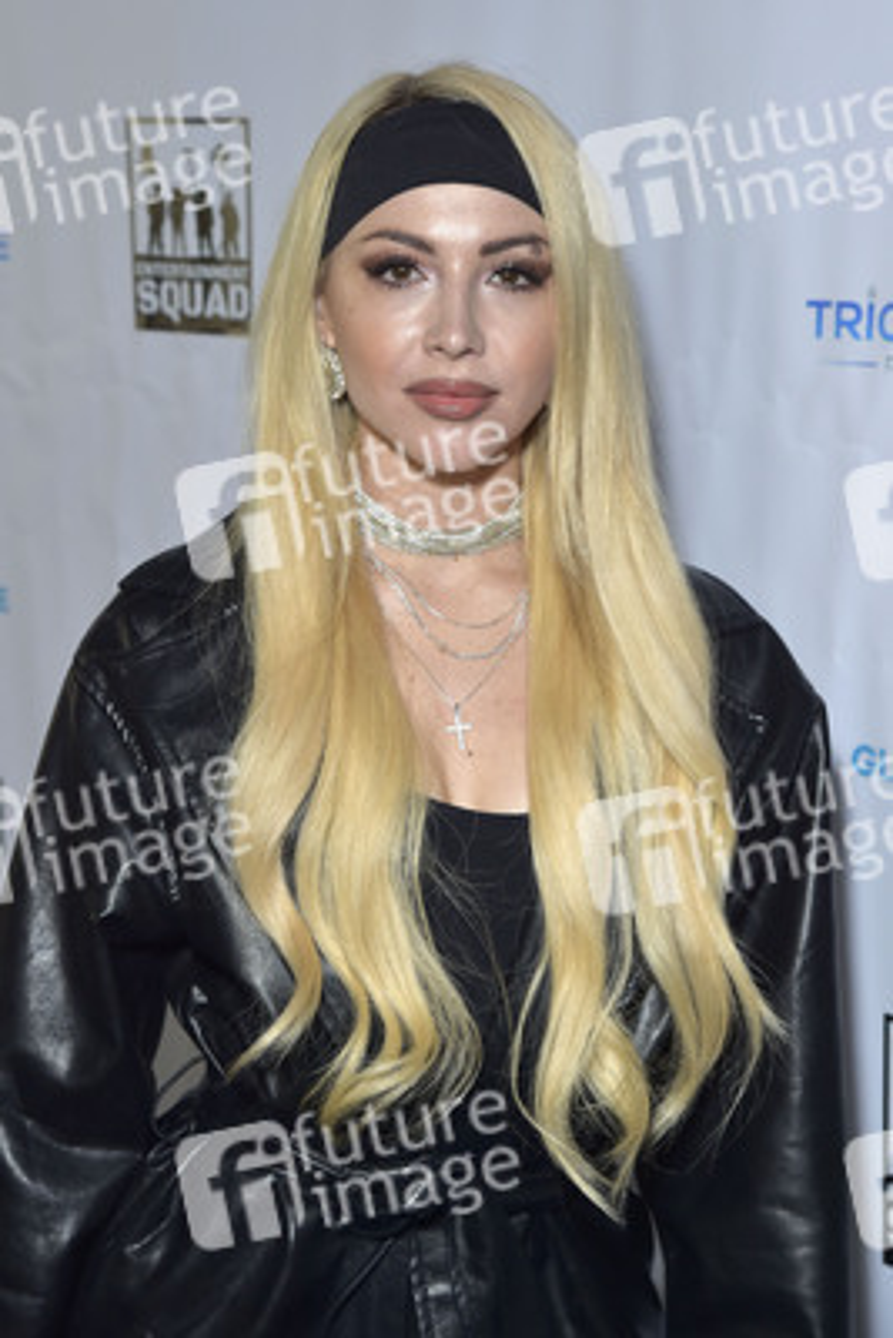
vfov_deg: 27.0
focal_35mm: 75
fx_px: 2788
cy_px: 669
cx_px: 446
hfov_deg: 18.2
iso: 1250
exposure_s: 1/250
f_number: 6.3
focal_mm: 75
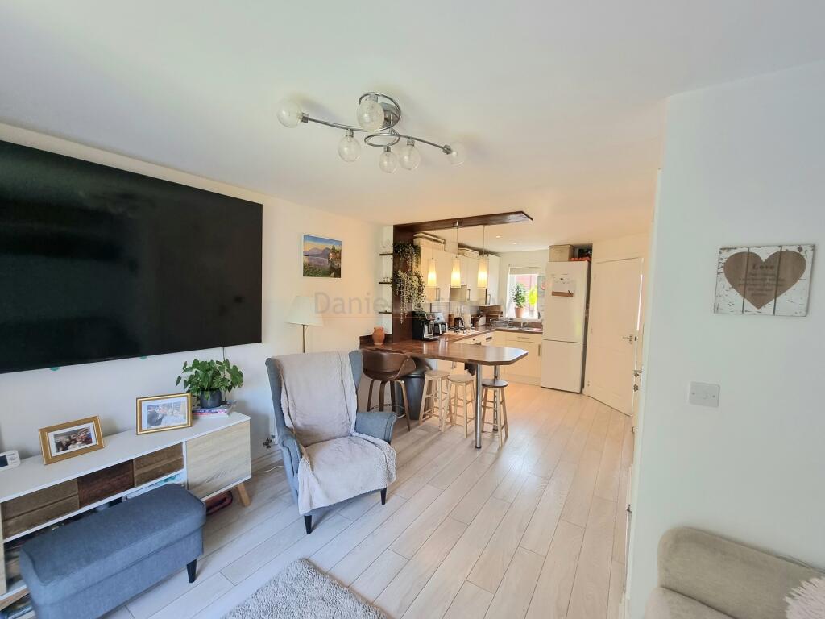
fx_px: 310
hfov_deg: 106.2
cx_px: 412
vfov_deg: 89.9
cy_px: 310
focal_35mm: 13
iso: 160
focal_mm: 2.2
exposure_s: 1/50
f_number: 2.2
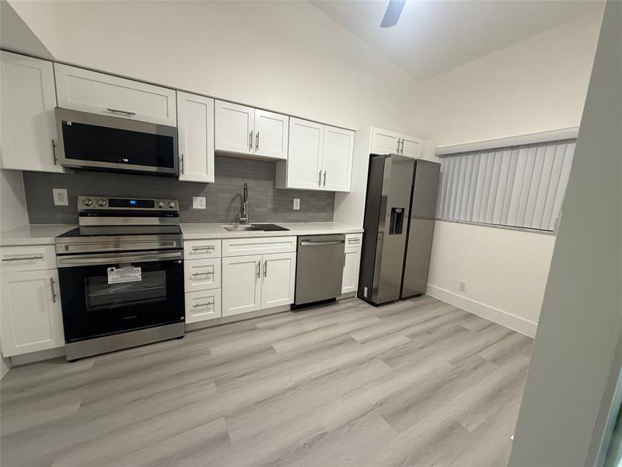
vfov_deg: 85.7
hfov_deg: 102.1
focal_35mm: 14
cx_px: 311
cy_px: 234
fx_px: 252
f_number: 2.2
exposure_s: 1/60
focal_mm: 2.22
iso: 320
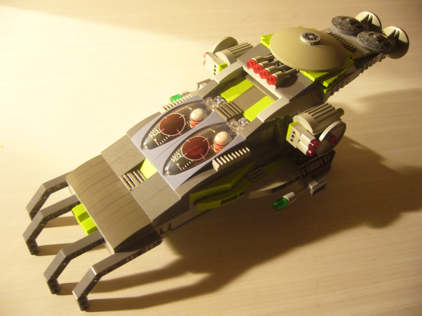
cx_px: 211
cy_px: 158
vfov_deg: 40.7
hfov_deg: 52.6
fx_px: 427
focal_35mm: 35
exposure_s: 1/8
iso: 200
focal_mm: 5.8
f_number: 2.8
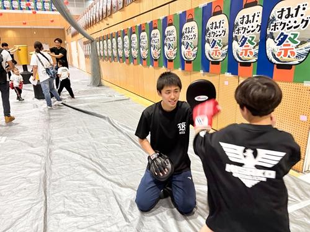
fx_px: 233
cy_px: 116
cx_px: 155
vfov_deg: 53.1
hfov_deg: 67.3
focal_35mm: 26
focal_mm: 6
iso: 200
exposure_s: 1/50
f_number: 1.6
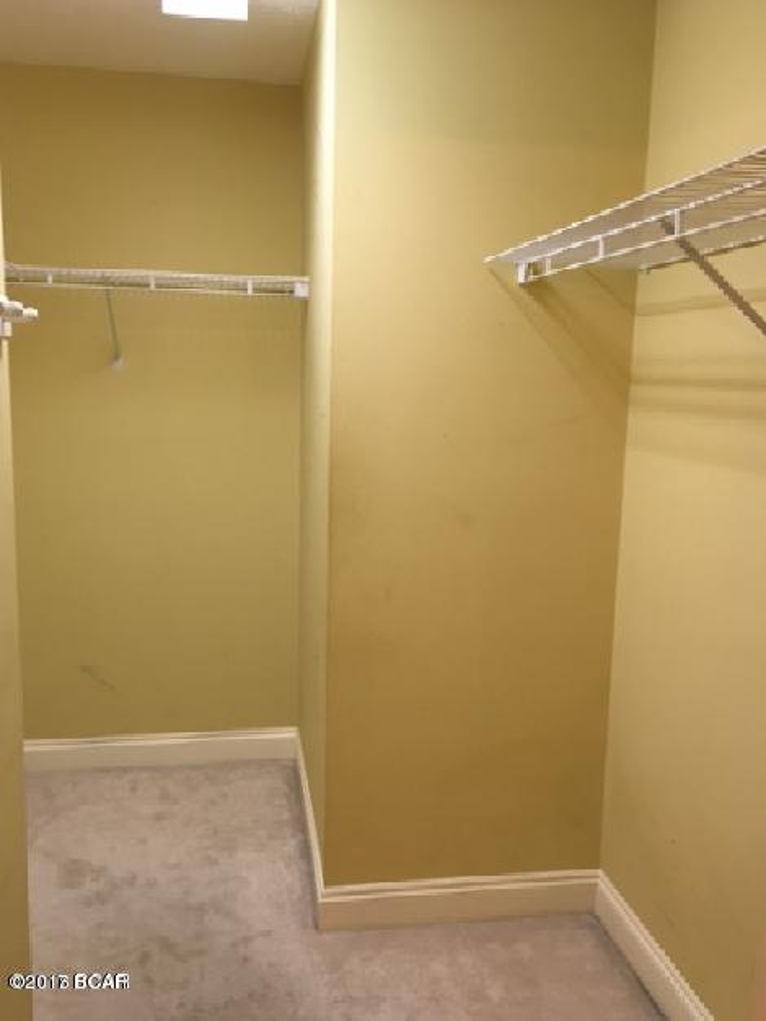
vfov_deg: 61.6
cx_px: 383
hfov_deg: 48.3
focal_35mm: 29
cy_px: 510
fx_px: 855
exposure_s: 1/30
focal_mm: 4.15
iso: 50
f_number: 2.2
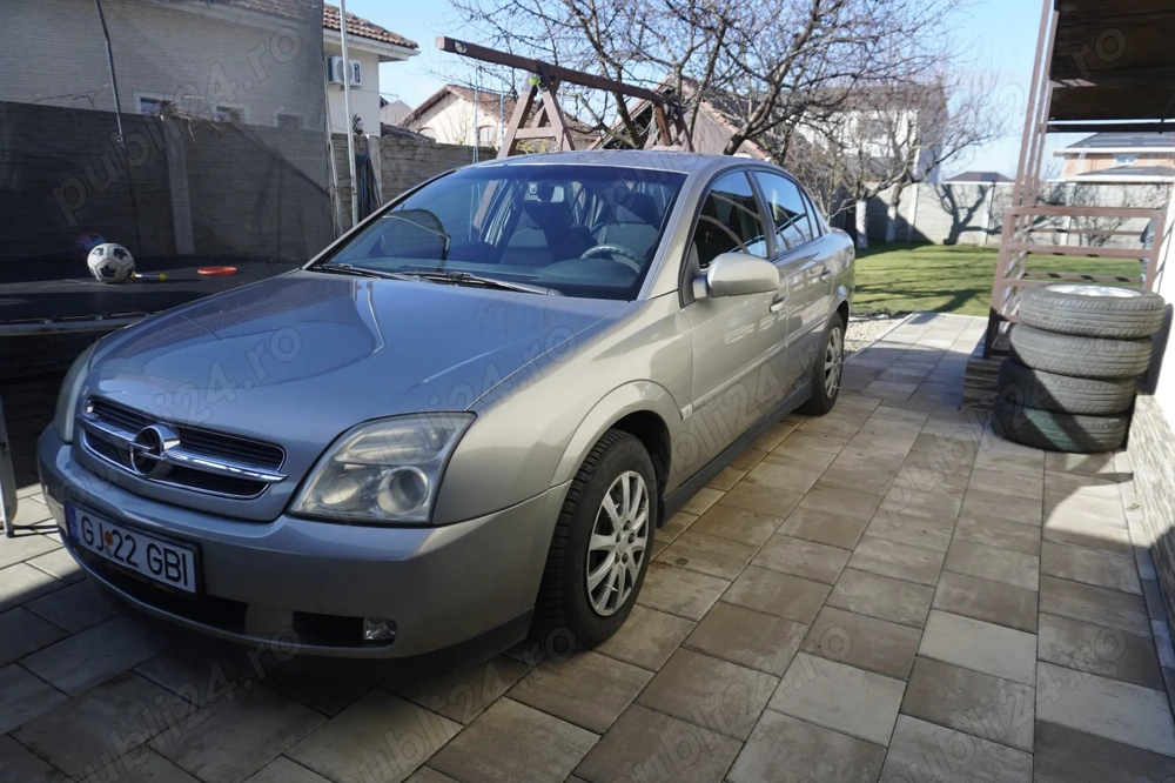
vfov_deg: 53.1
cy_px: 392
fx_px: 783
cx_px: 588
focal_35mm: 24
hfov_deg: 73.8
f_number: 4.5
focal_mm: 16
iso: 100
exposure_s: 1/250
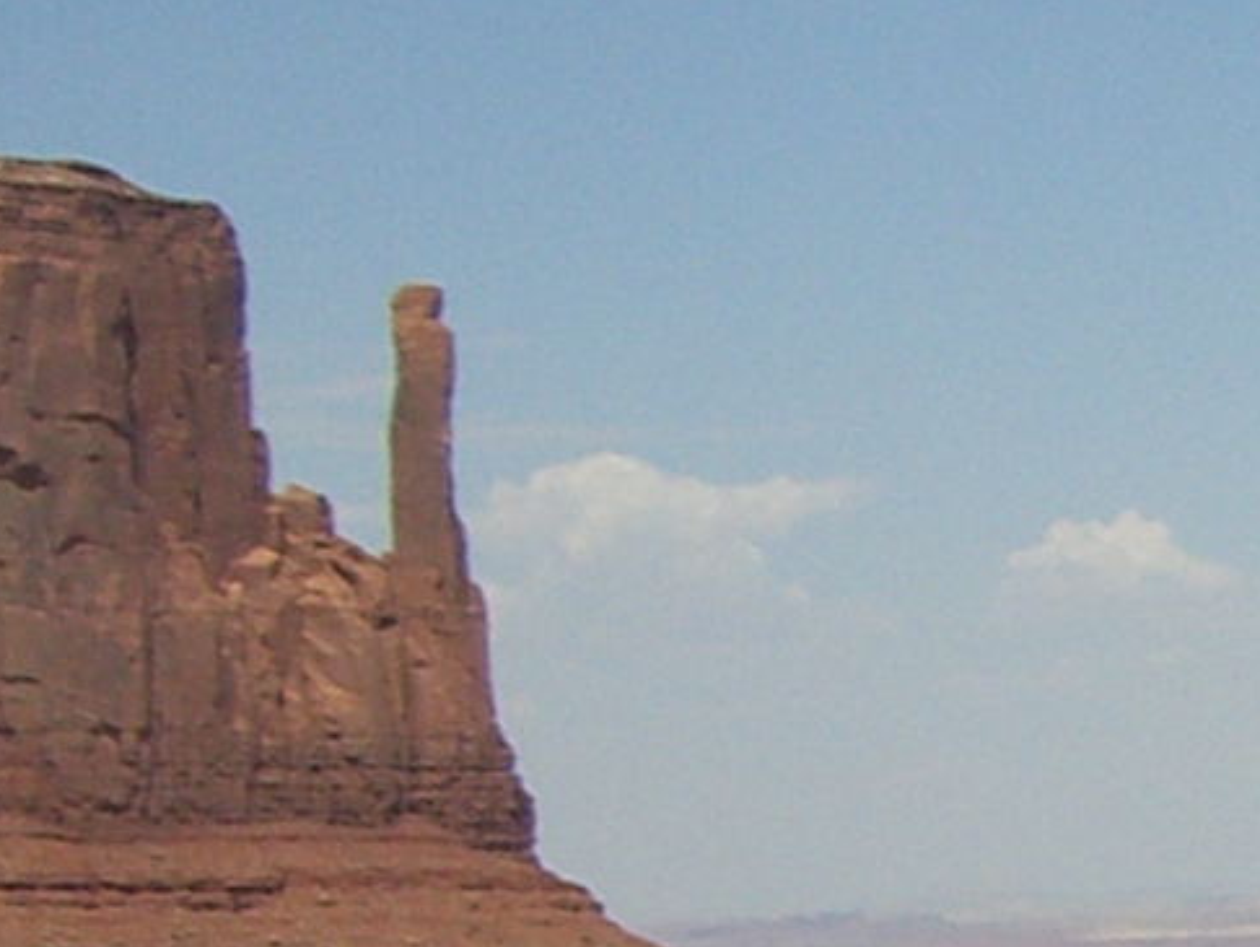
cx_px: 2432
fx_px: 7283
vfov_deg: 7.4
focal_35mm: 200
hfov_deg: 9.3
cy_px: 1136
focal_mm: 6.2
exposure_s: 1/1000
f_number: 4.3
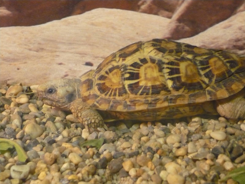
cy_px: 92
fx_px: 708
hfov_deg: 19.6
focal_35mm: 100
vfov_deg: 14.8
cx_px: 122
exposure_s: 1/15
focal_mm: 16.5
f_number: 5.1
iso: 800
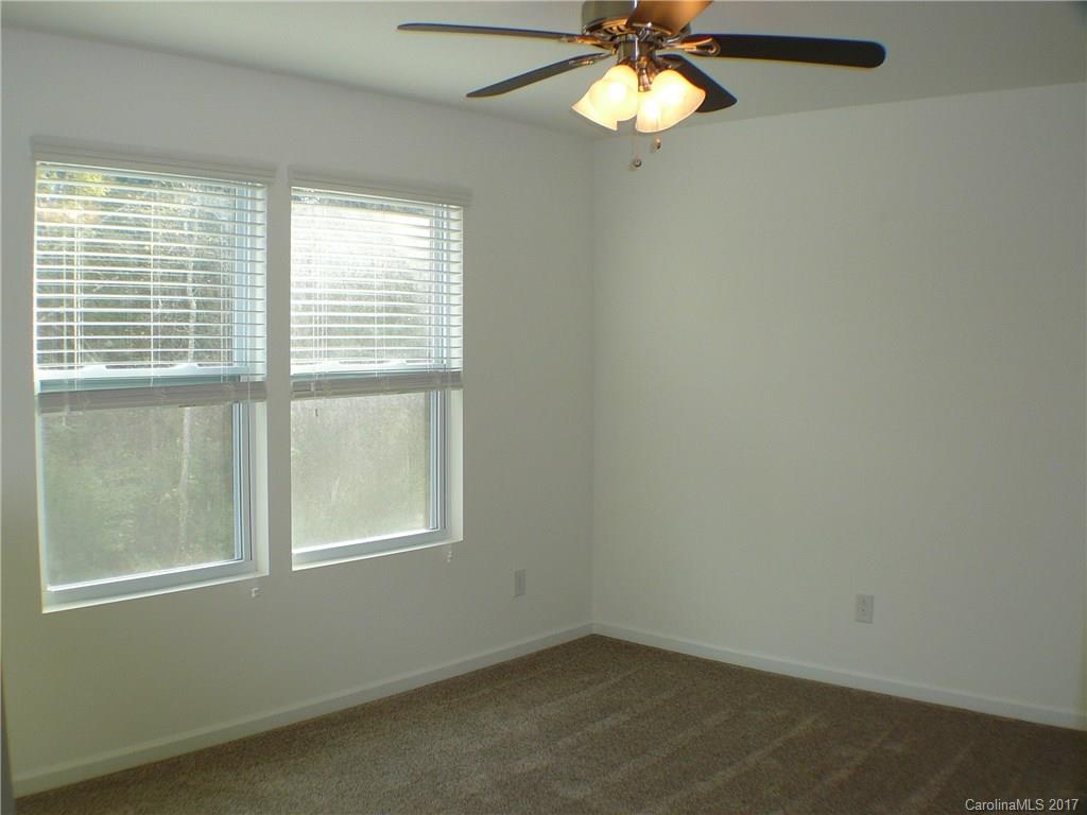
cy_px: 408
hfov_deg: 40.4
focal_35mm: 47
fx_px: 1476
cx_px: 544
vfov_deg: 30.9
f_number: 3.3
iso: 100
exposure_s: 1/60
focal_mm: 7
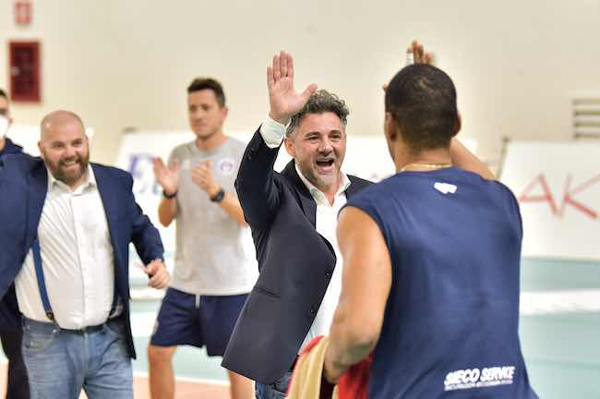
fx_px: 1698
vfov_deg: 13.4
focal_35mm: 102
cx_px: 300
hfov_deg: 20.0
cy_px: 200
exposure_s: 1/500
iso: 2000
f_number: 2.8
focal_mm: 102
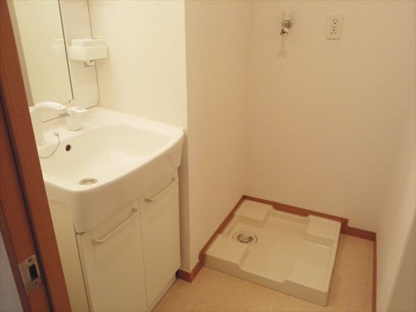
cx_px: 208
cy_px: 156
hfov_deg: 65.3
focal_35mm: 27
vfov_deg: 51.4
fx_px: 324
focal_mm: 2.87
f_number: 2.4
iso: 115
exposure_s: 1/25.6
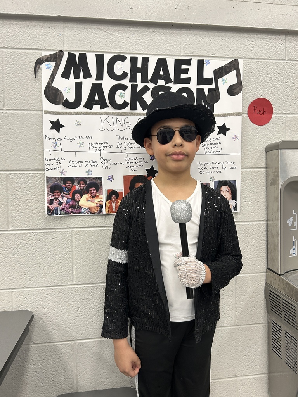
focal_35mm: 26
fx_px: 298
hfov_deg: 53.1
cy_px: 198
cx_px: 149
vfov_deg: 67.3
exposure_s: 1/60
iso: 160
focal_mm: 5.7
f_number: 1.5
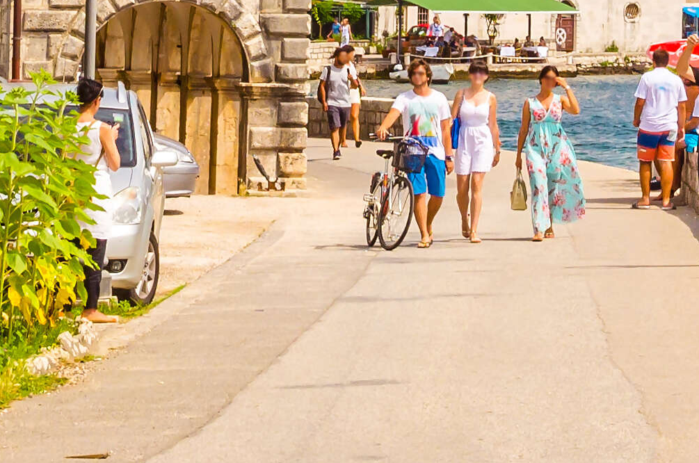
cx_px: 641
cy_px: -466
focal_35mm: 224
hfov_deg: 9.1
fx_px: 4349
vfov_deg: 5.9
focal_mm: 31
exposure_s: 1/500
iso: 250
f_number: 11
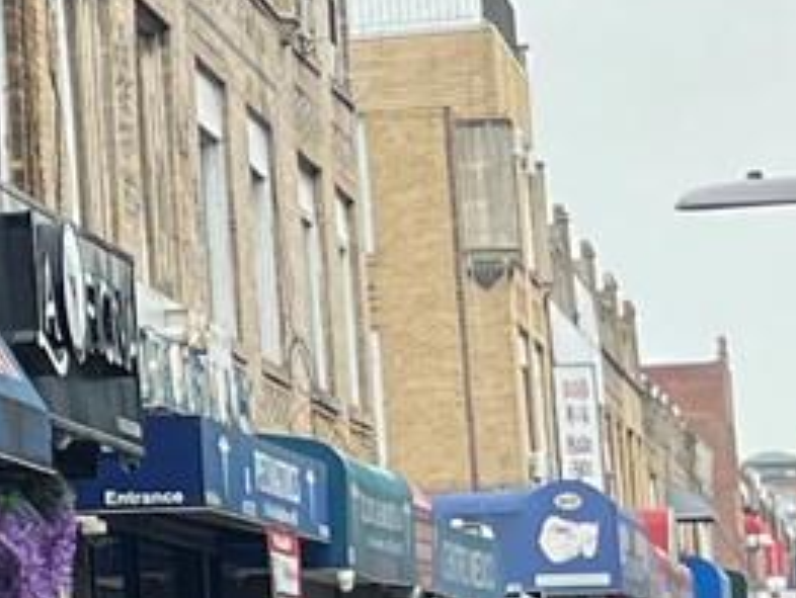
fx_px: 4672
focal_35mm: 203
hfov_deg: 8.8
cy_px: 106
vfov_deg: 7.3
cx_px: -1148
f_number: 1.6
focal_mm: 5.1
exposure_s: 1/561
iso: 50
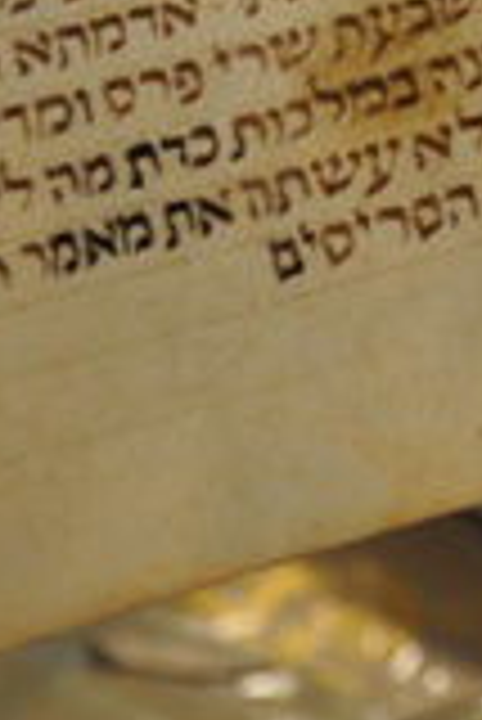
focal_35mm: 300
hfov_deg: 4.5
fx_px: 6012
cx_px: 1036
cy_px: -412
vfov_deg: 6.8
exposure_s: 1/15
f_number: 4.5
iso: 450
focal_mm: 40
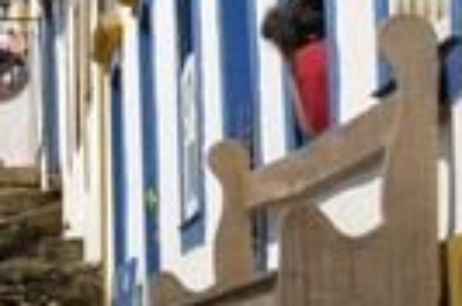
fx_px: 2433
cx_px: -102
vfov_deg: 7.1
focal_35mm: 190
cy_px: -174
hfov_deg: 10.7
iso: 100
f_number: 13
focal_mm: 40
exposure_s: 1/160
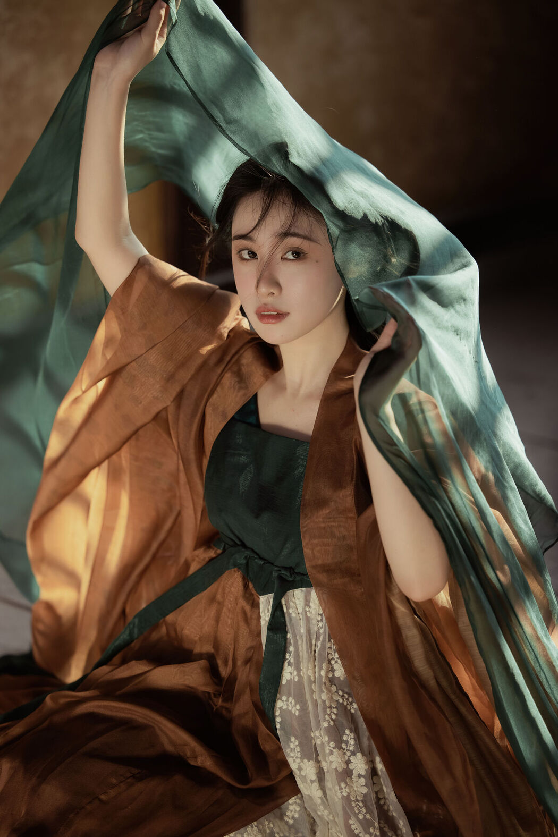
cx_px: 279
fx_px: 2650
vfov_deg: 17.9
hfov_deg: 12.0
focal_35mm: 114
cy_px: 418
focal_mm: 115
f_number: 2.8
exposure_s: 1/250
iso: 320
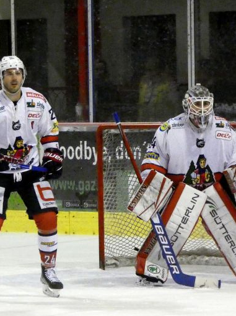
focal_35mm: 307
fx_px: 2794
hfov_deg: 4.8
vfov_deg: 6.5
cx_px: 30
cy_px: 169
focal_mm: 37.8
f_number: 5.5
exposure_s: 1/200
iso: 3200
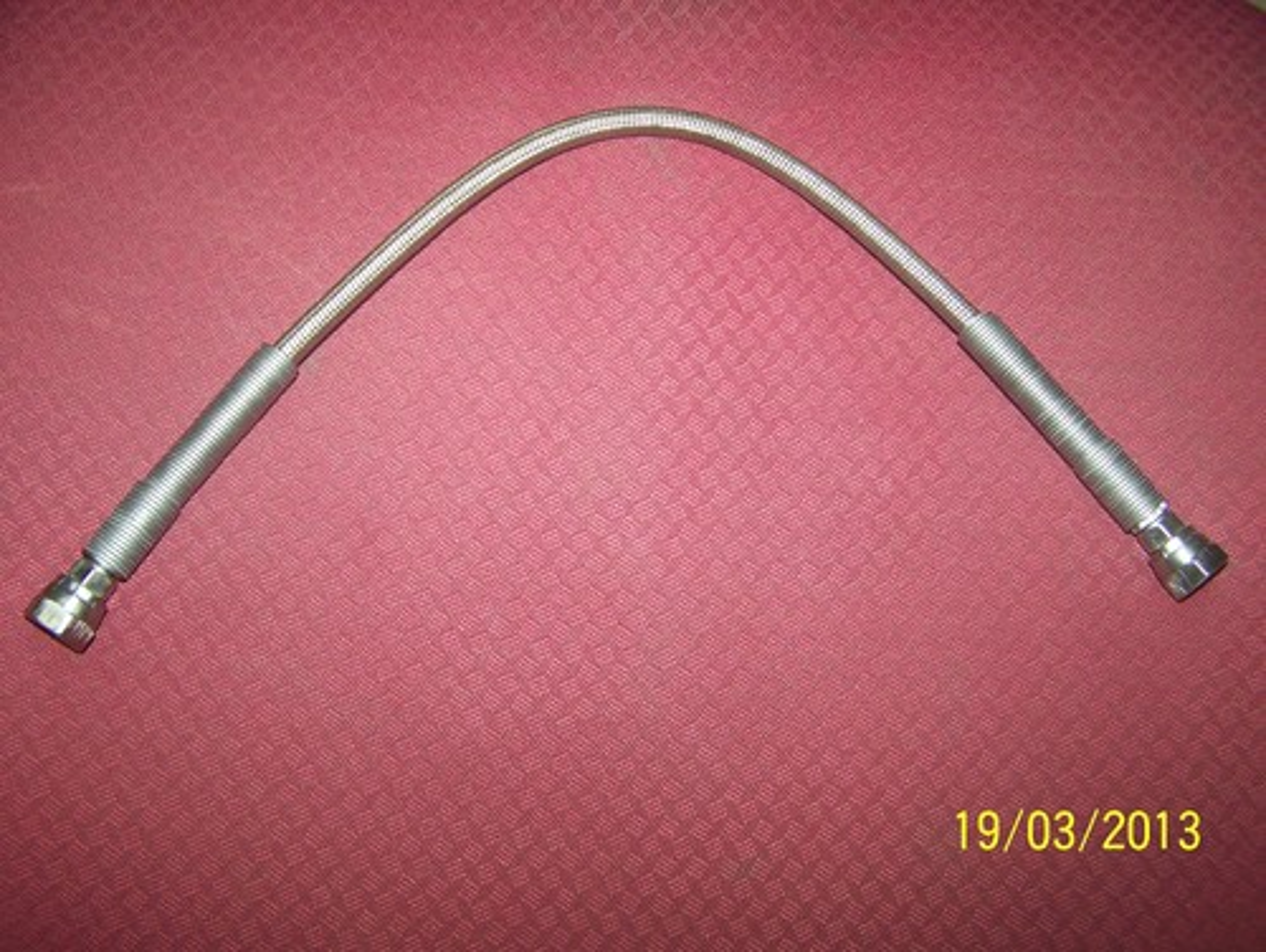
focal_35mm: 38
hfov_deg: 48.9
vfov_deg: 37.8
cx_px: 633
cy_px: 476
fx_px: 1391
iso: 160
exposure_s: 1/60
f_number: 2.8
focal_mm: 6.3
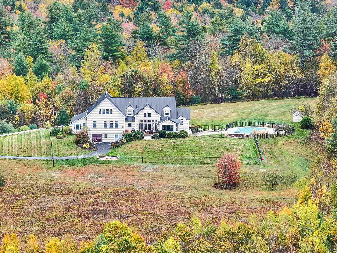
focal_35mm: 166
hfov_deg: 11.9
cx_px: 168
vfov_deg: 8.9
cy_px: 126
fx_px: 1616
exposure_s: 1/200
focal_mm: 30.71
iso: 100
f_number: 3.4
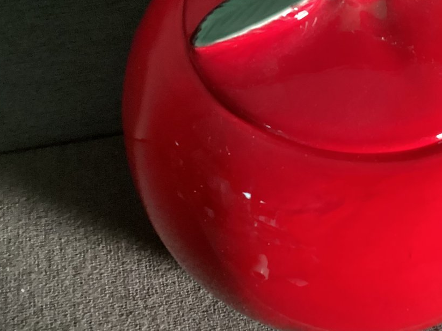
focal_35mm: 57
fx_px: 728
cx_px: 278
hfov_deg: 33.6
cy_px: 78
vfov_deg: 25.3
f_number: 2.4
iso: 500
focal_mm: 3.3
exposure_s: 1/30
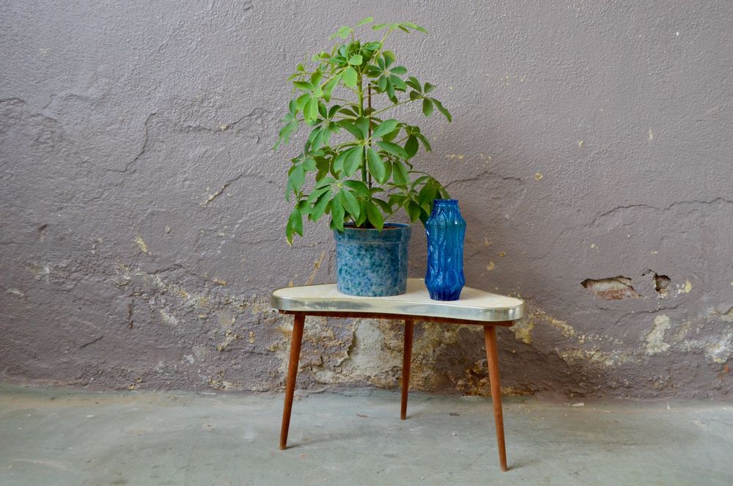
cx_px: 366
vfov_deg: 36.7
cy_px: 243
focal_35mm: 36
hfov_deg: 53.2
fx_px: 732
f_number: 5
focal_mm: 24
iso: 1250
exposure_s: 1/100
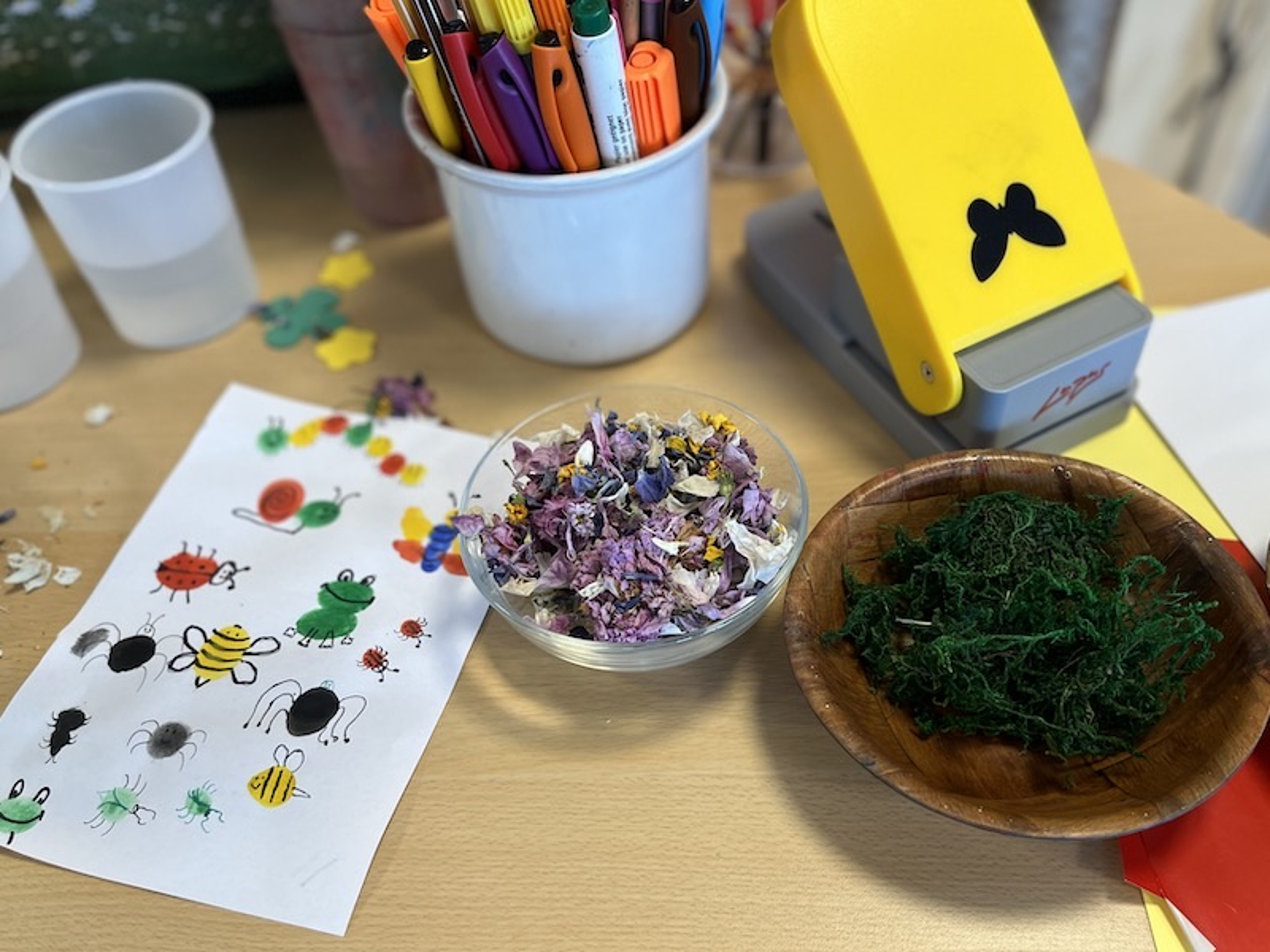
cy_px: 476
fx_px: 954
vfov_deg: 53.1
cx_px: 635
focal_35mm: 26
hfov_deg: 67.3
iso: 100
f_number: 1.6
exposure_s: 1/100
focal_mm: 5.1
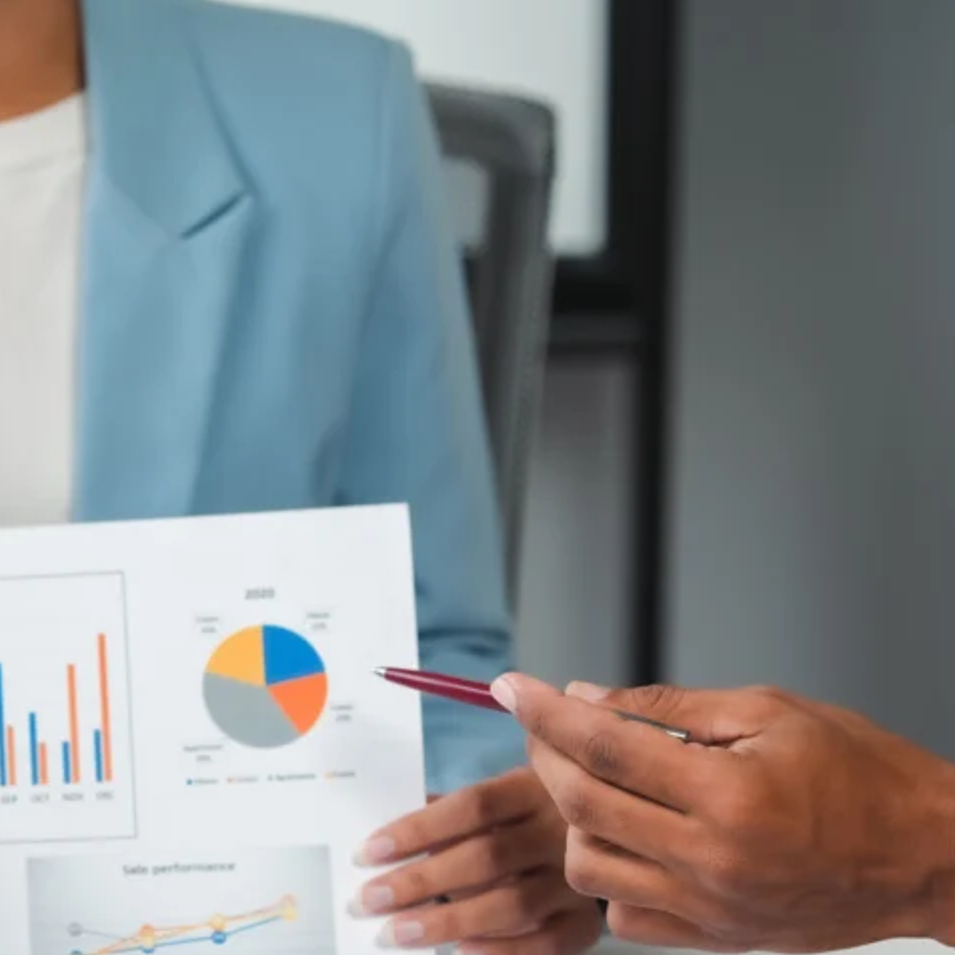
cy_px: 652
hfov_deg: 11.2
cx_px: 90
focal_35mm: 155
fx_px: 4838
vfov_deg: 11.3
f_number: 2.8
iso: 320
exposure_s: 1/320
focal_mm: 85
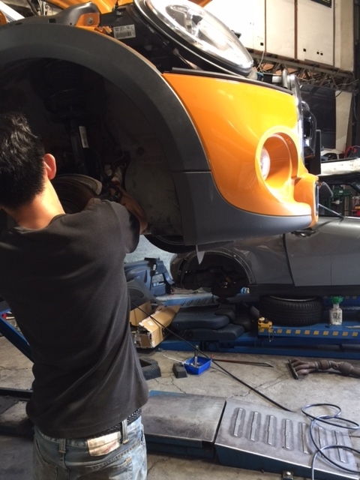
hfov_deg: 48.2
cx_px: 180
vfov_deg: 61.7
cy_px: 240
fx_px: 402
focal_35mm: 29
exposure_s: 1/15
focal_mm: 4.15
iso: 40
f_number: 2.2
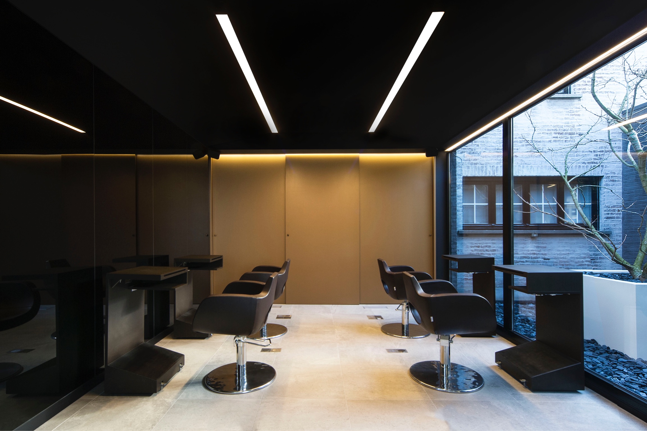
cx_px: 324
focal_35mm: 13
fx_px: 234
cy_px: 216
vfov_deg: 85.4
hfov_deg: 108.3
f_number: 16
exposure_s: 1/2.5
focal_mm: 13
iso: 400
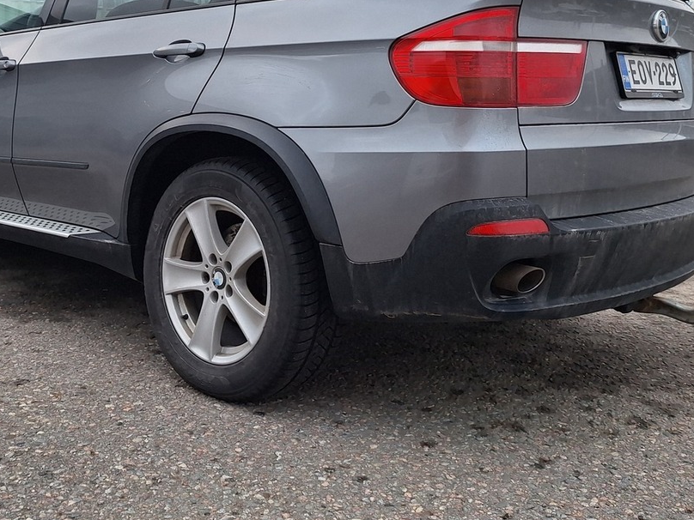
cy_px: 76
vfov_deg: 33.7
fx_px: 822
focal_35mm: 41
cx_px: 291
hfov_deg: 45.6
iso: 40
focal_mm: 5.54
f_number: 1.8
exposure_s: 1/220
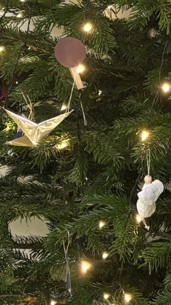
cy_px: -86
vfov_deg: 17.8
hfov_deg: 10.5
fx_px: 911
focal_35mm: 113
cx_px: 232
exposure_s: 1/49
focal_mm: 5.96
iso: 320
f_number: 1.6
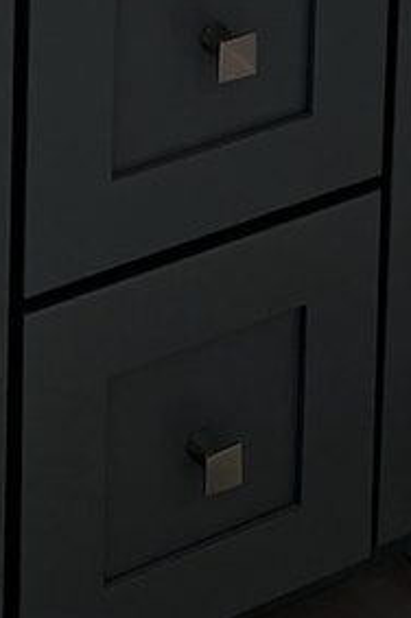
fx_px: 2523
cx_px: -26
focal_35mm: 147
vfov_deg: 10.9
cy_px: -1037
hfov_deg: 9.2
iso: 40
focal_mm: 5.7
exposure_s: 1/187
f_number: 1.5
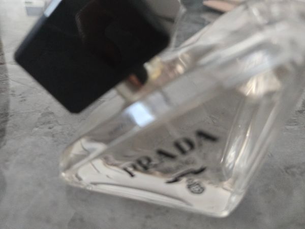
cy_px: 114
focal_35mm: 23
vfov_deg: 58.9
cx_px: 152
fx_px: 203
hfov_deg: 73.9
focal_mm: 5.4
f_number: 1.8
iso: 800
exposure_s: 1/60
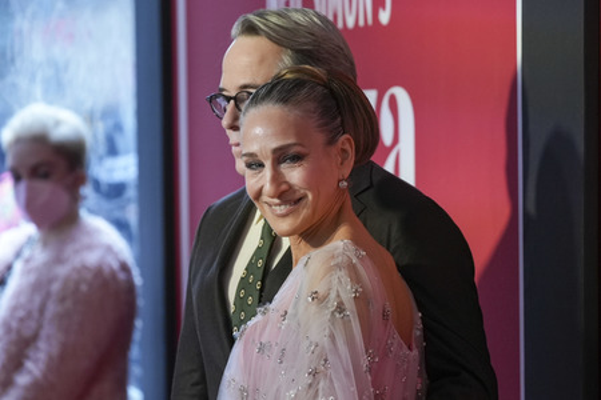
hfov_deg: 9.2
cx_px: 300
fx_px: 3739
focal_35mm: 224
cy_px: 200
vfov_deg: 6.1
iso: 5000
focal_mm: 224
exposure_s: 1/400
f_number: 5.6
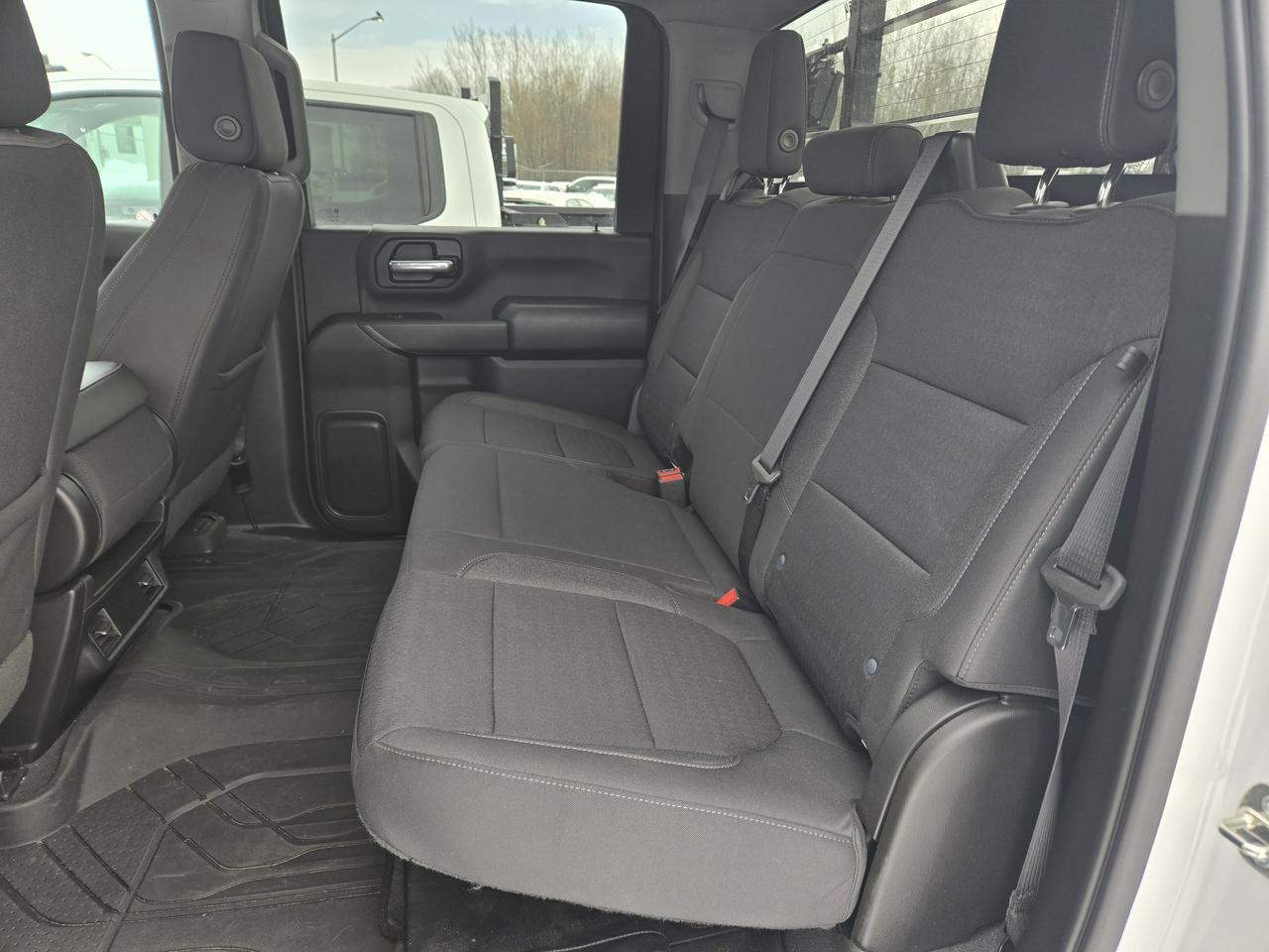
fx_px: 843
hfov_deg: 73.9
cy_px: 476
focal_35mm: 23
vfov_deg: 58.9
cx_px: 634
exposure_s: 1/180
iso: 32
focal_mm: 5.4
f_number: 1.8
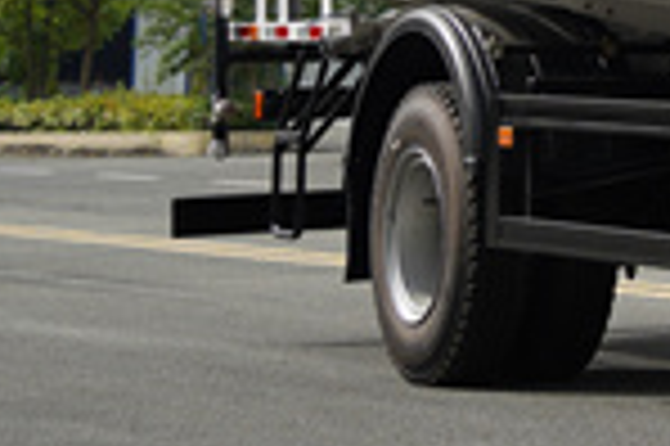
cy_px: -372
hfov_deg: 9.1
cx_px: 1223
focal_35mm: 215
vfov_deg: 6.2
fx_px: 3997
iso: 100
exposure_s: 1/1600
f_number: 3.2
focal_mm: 40
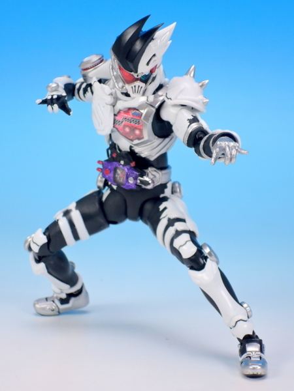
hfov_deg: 15.6
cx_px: 147
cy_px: 196
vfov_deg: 20.7
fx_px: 1076
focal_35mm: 95
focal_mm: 20.2
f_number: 5
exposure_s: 1/15
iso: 400
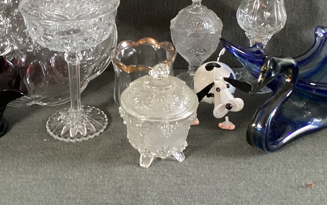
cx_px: 129
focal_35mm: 58
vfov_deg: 21.8
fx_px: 517
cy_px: 17
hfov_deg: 35.0
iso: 320
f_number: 2.4
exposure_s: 1/60
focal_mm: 3.3
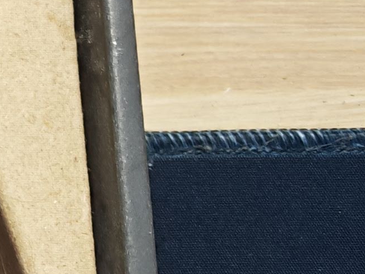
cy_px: -79
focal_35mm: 151
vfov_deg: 9.6
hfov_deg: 10.2
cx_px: -678
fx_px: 1592
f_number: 2
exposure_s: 1/50
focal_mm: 6.83
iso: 100
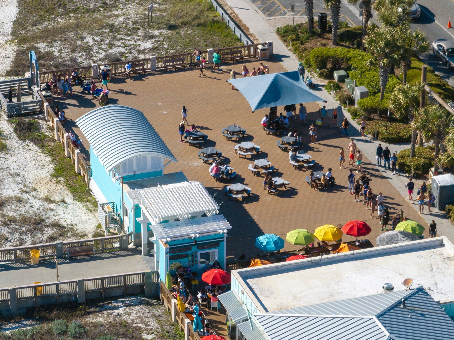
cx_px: 227
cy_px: 170
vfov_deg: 8.9
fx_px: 2176
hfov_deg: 11.9
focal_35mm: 166
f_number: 3.4
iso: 100
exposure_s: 1/40
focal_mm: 30.71
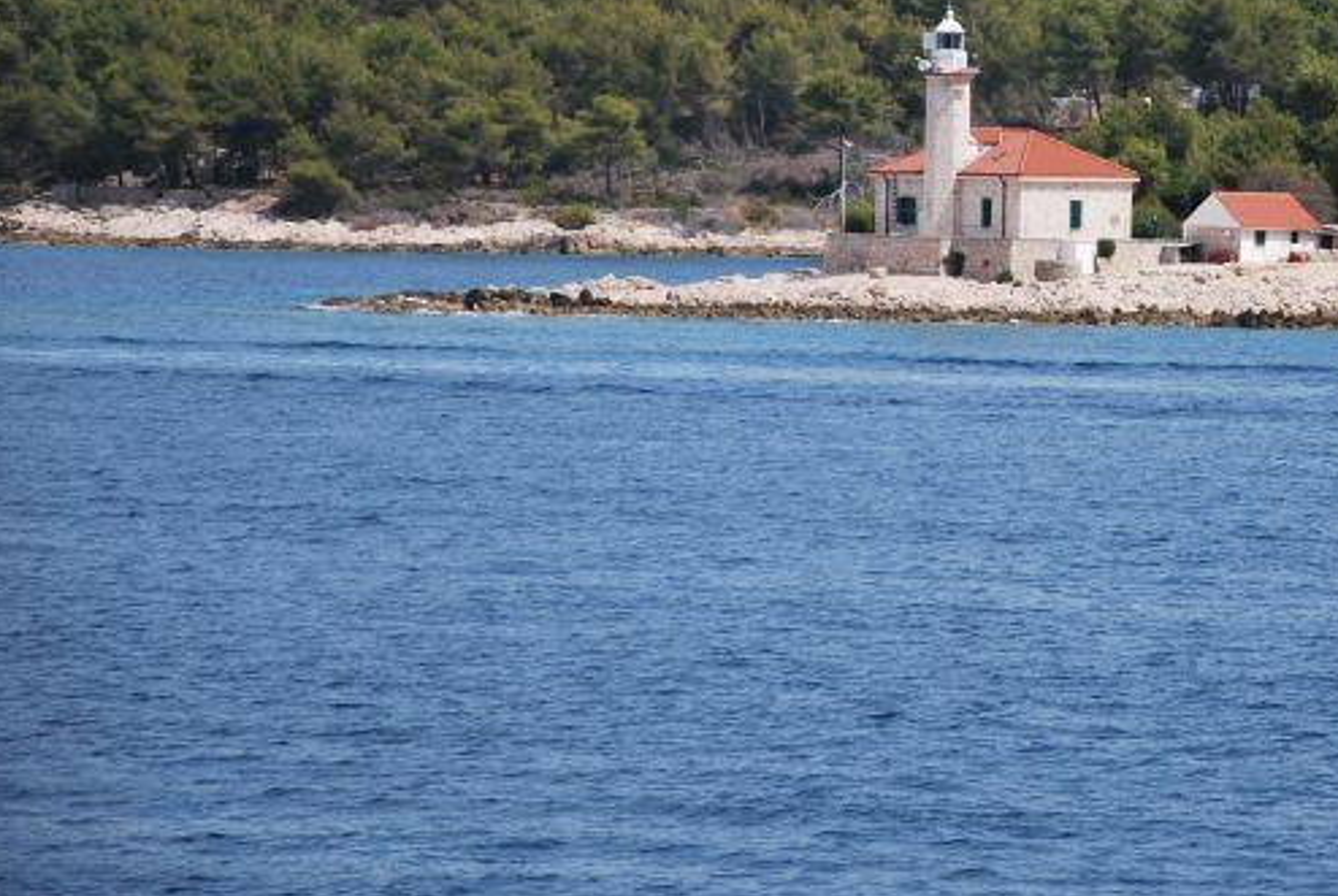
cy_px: 263
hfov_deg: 8.1
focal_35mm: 255
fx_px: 9484
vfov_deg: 5.4
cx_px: 1027
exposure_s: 1/500
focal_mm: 105
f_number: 5.6
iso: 100
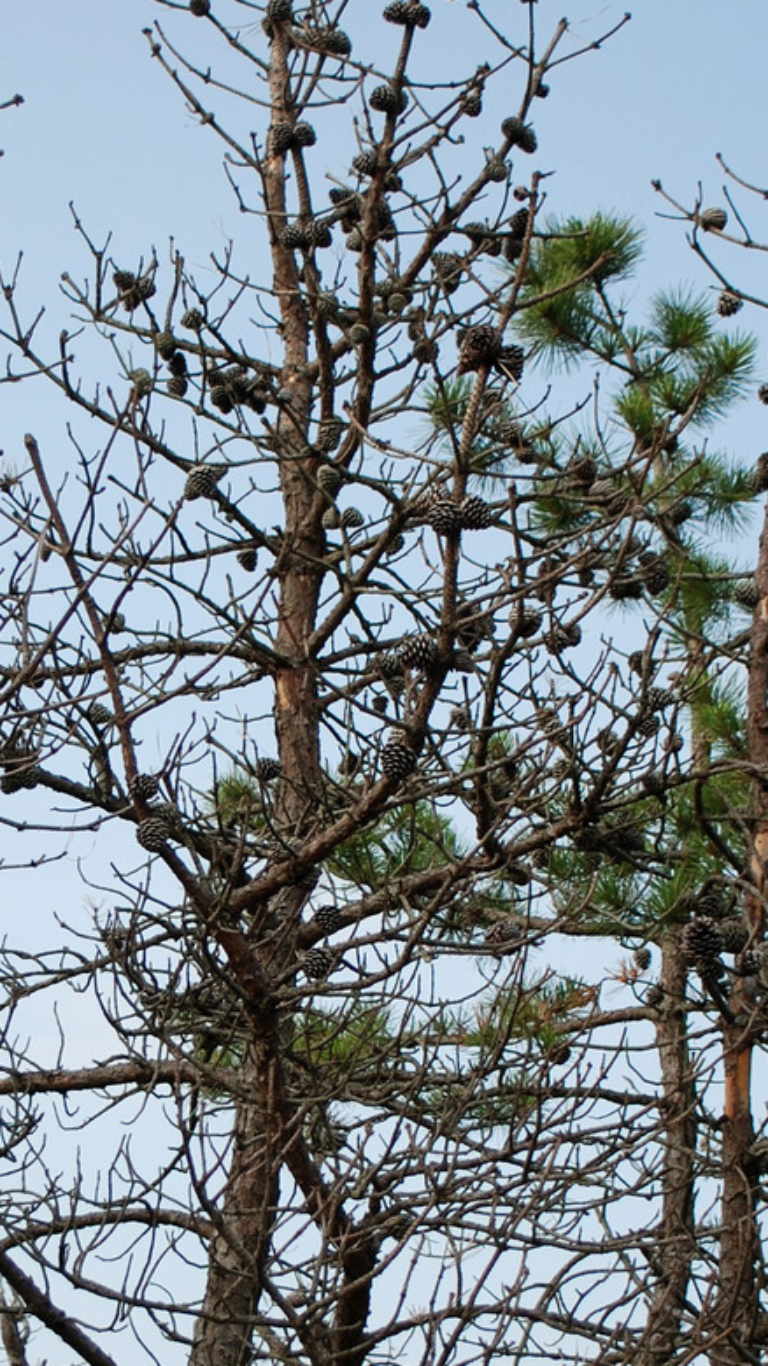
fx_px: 3803
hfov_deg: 11.5
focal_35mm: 105
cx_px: 275
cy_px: 976
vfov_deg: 20.3
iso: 100
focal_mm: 26
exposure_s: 1/500
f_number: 4.5
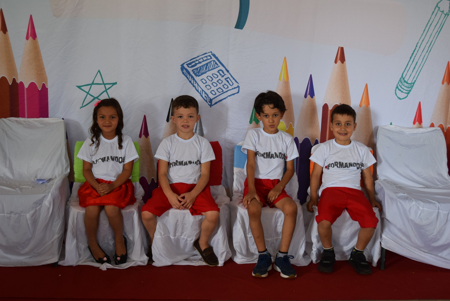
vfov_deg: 30.9
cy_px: 150
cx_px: 225
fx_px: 544
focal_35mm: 44
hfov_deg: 44.9
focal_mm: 29
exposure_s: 1/60
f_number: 4
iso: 640
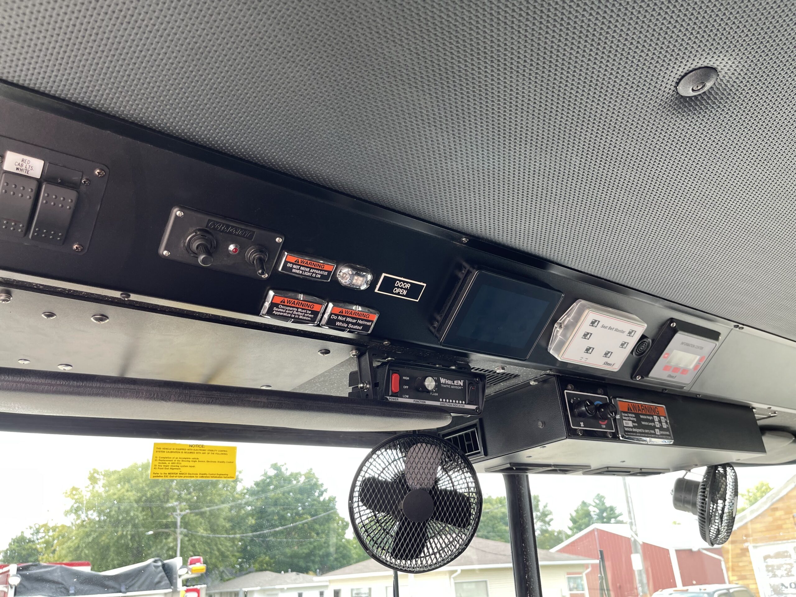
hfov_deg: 67.3
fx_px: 598
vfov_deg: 53.1
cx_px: 398
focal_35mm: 26
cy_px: 298
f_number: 1.6
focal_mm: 5.1
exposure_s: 1/121
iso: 64
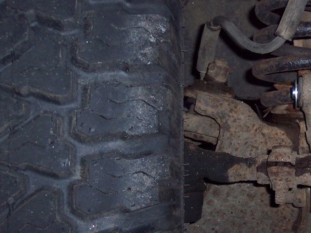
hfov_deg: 23.4
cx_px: 308
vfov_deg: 18.4
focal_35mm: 80
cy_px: 107
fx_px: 719
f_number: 2.8
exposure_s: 1/30
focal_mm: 8
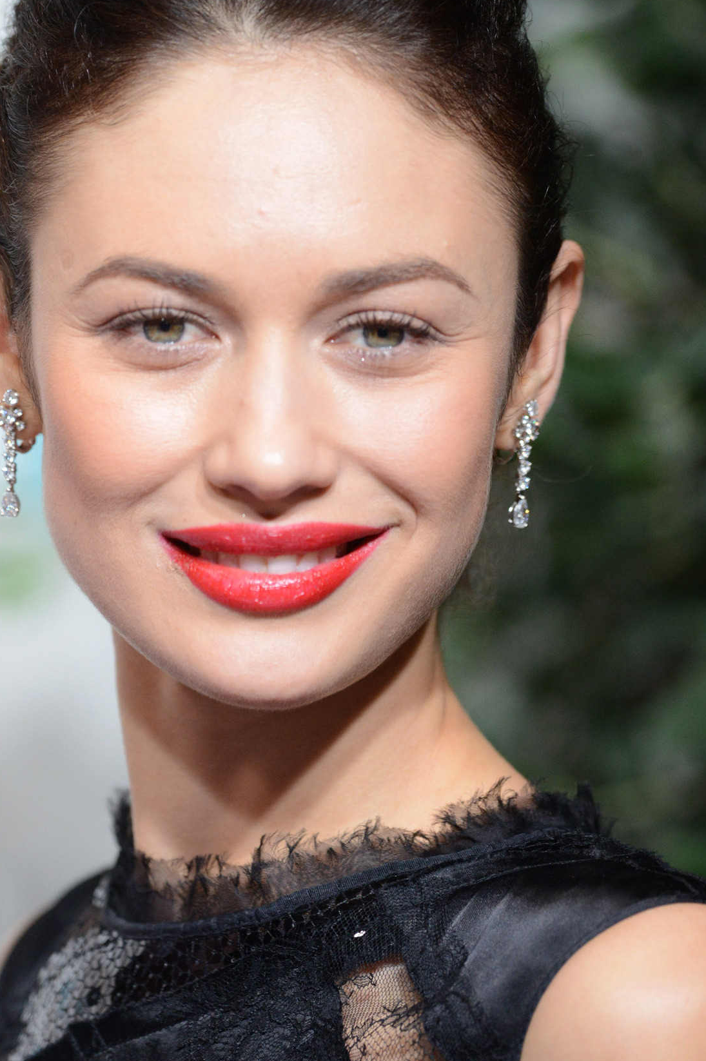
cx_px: 302
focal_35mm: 498
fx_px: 14664
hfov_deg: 2.8
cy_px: 435
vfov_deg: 4.1
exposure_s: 1/500
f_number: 5
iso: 2000
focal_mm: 400
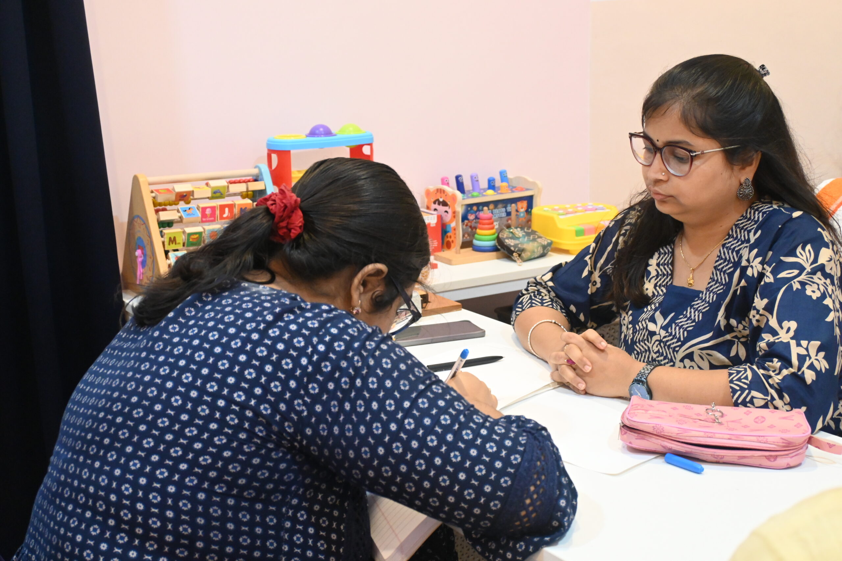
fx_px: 1105
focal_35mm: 47
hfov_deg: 41.7
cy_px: 280
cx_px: 421
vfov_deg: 28.5
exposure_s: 1/80
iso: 3200
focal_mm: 31.5
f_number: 5
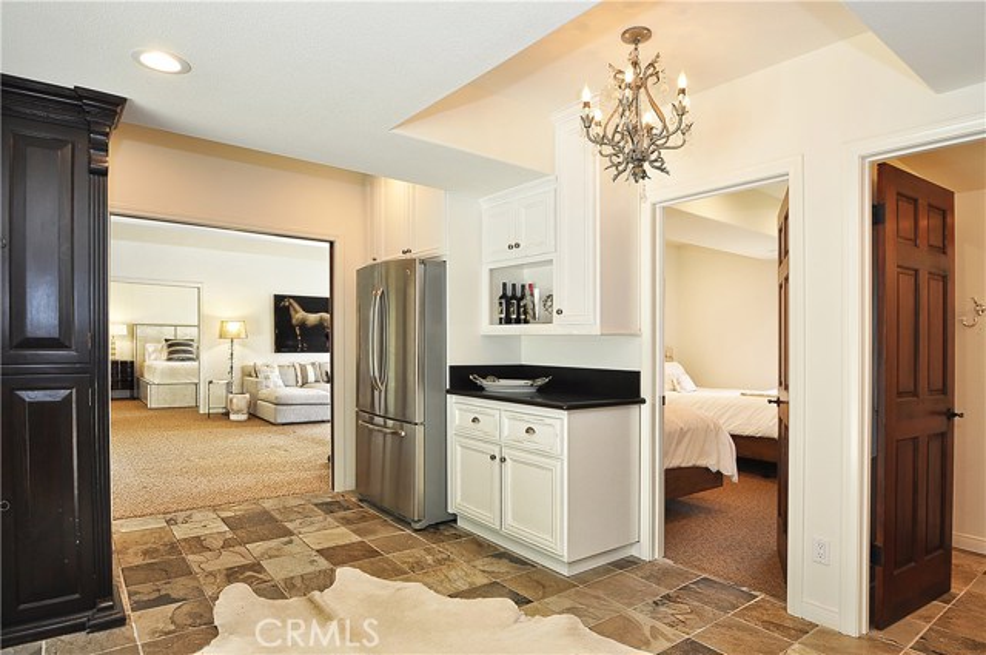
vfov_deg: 63.1
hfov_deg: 85.5
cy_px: 328
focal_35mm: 20
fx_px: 533
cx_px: 493
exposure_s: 1/8
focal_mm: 13
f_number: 9
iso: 200
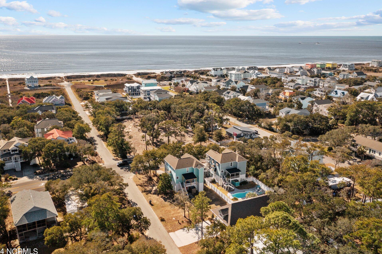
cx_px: 185
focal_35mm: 30
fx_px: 318
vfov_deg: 43.6
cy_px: 128
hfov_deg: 61.9
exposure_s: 1/500
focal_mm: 10.26
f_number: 2.8
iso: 200
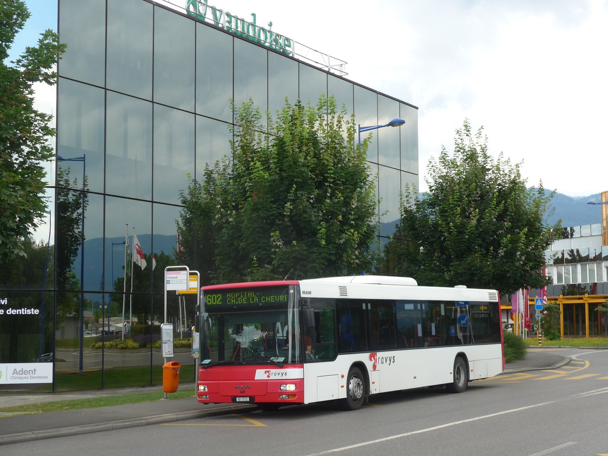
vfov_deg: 22.3
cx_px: 304
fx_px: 1159
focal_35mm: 66
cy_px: 228
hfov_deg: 29.4
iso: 80
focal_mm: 13.4
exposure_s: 1/250
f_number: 3.9
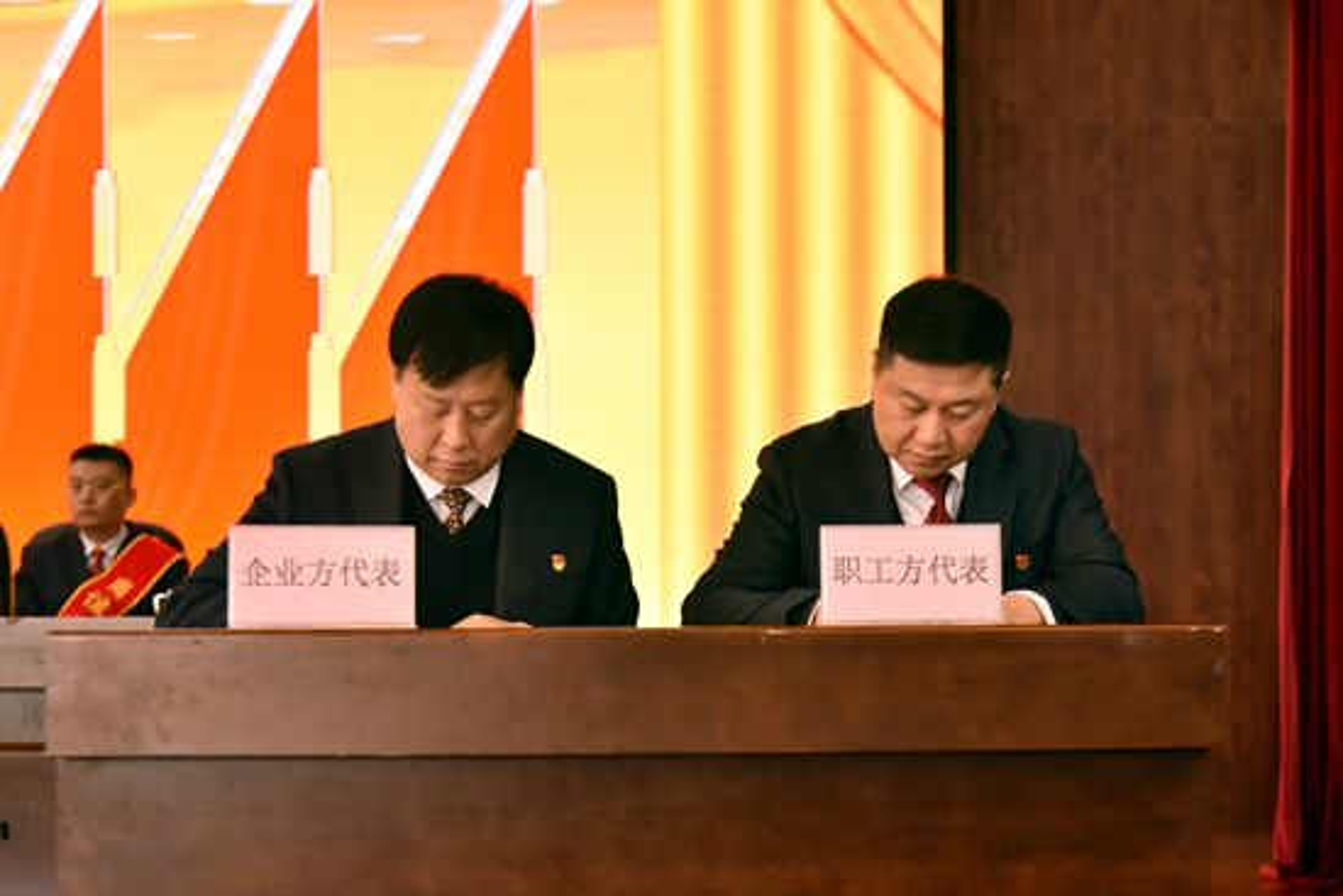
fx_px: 2313
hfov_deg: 32.4
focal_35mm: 62
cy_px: 448
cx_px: 672
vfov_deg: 21.9
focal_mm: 62
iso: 1000
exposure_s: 1/125
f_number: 4
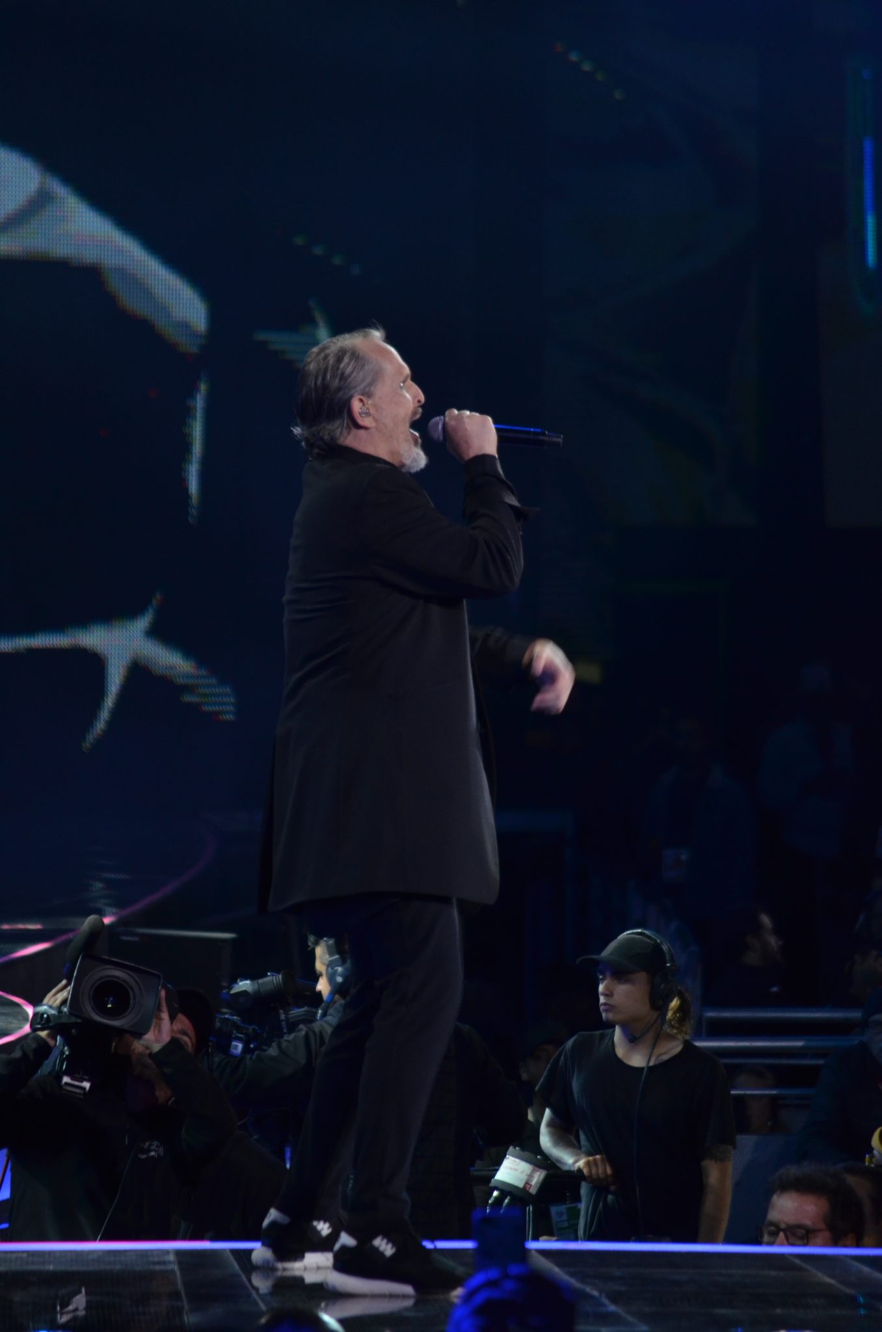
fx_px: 11077
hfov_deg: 4.6
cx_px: 441
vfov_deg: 6.9
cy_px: 666
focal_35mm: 300
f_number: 5.6
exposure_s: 1/125
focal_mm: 200
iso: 1000
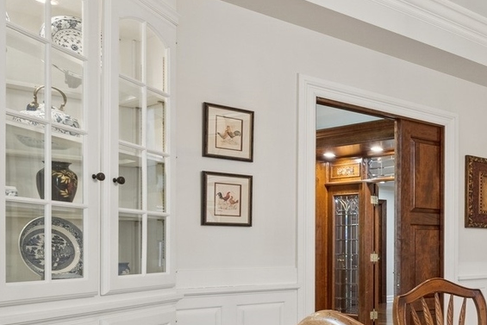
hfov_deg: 31.5
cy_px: 263
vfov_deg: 30.4
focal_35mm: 43
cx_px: 671
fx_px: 582
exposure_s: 1/2
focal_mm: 15
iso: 200
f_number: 9.5
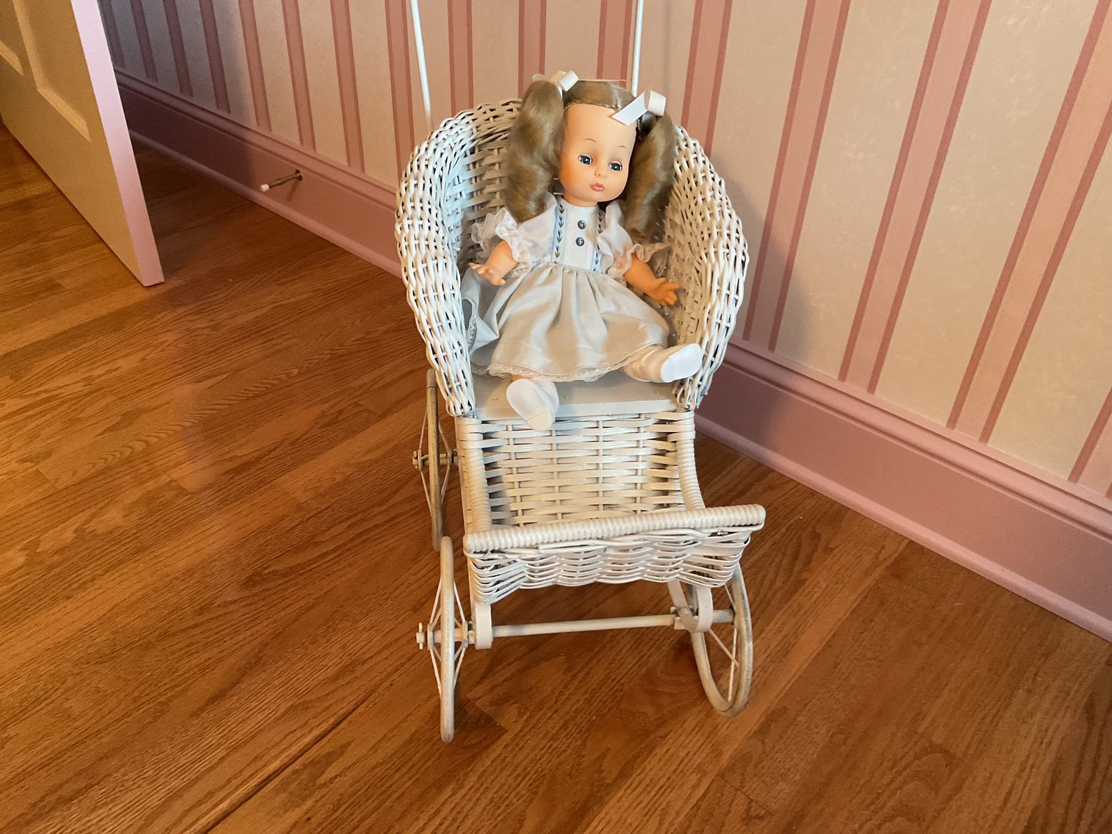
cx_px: 556
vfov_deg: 48.2
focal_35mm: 29
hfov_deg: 61.7
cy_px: 417
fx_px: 932
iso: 250
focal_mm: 3
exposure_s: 1/60
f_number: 1.8
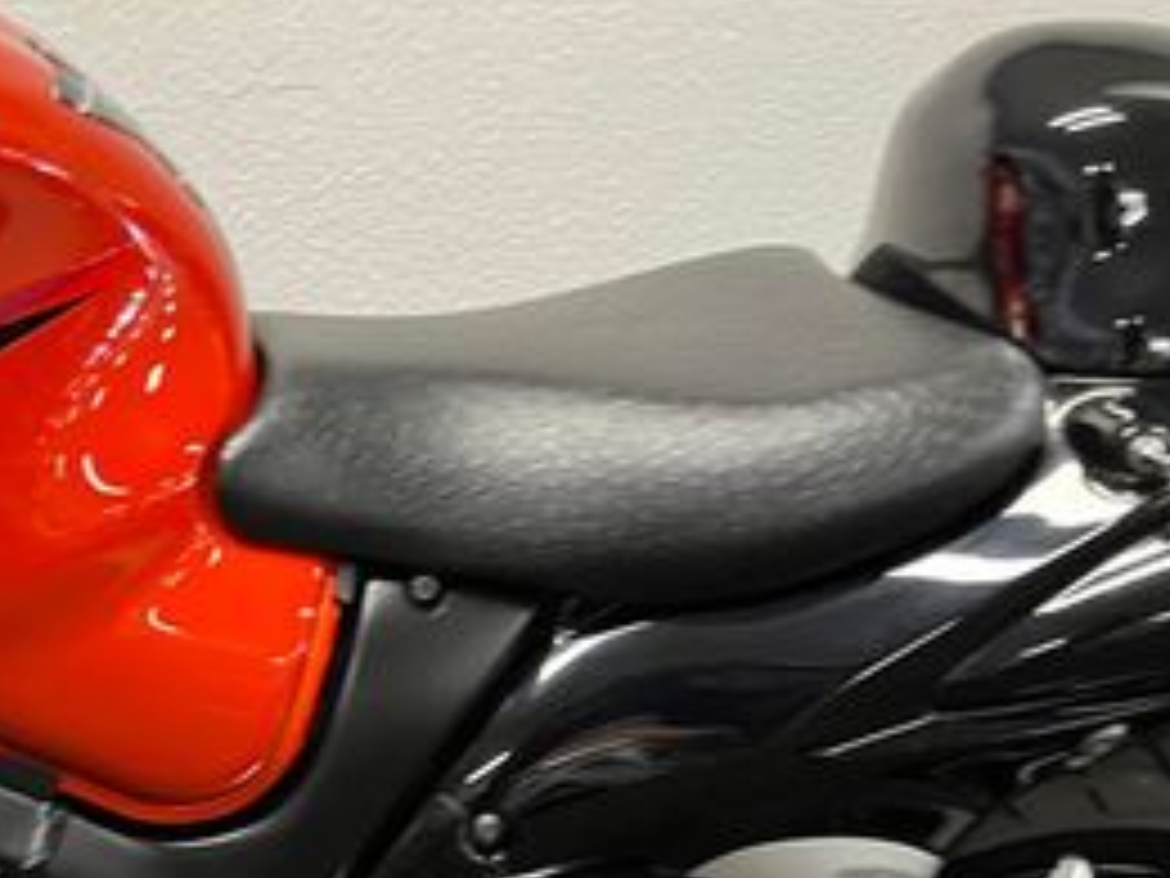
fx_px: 2163
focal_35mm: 64
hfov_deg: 29.0
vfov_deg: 22.2
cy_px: 855
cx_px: 104
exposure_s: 1/50
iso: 320
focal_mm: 5.1
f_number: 1.6
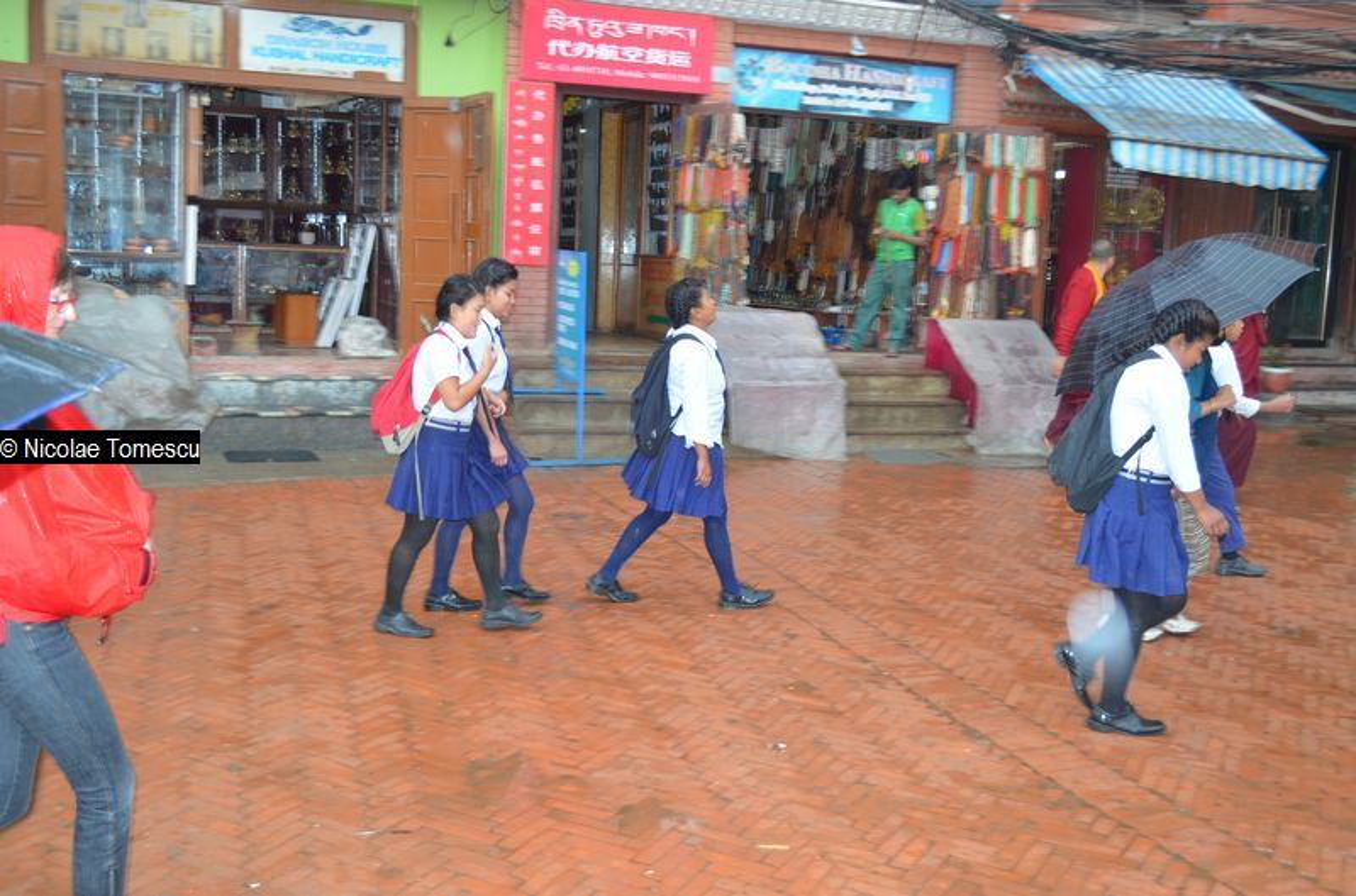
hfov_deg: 53.2
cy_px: 448
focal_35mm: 36
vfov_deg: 36.7
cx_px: 678
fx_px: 1353
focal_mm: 24
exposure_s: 1/60
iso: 900
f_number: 4
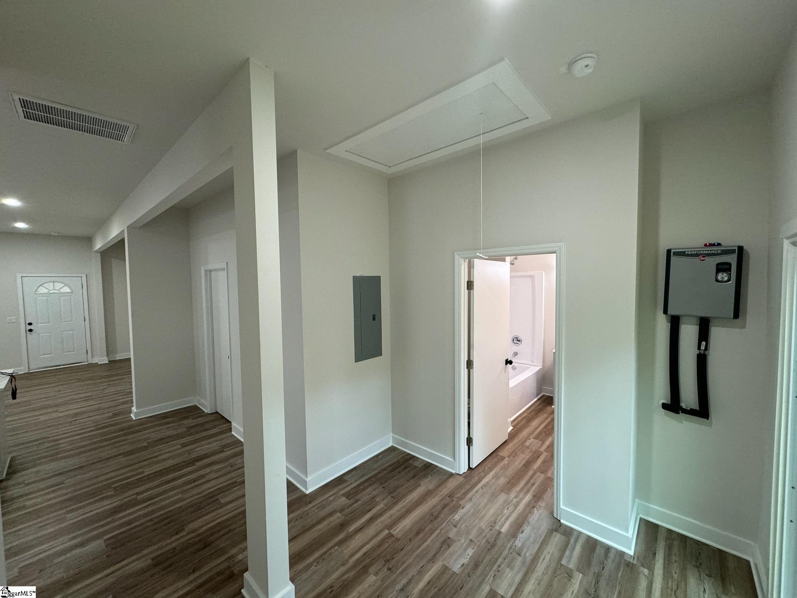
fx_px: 322
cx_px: 398
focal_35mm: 14
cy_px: 299
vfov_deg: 85.7
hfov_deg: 102.1
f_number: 2.2
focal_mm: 2.22
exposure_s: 1/60
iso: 200
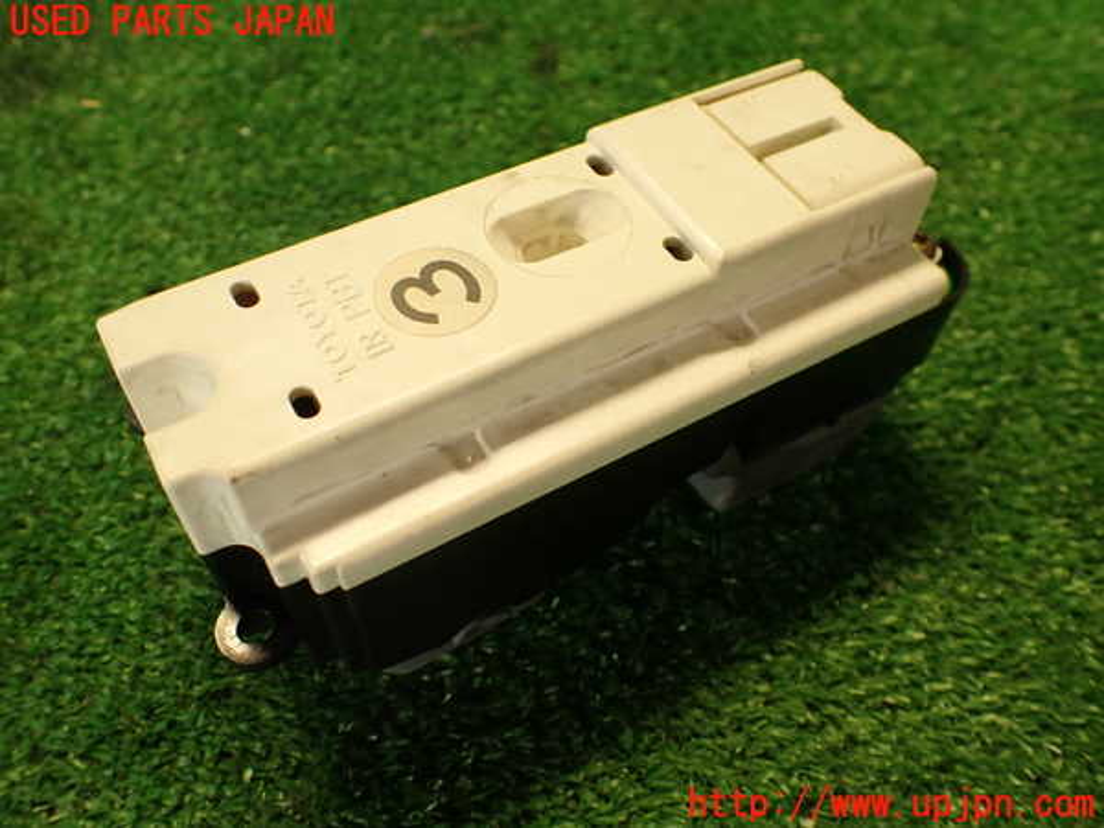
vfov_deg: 46.8
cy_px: 414
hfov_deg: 60.0
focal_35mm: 30
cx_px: 552
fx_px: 957
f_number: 2.3
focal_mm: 5.4
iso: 200
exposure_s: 1/40
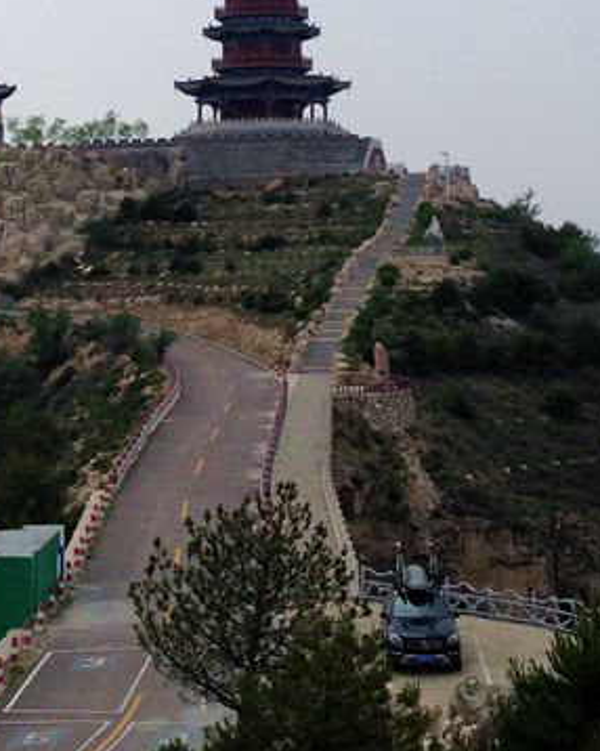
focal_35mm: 90
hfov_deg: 17.0
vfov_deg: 20.7
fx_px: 1999
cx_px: 189
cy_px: 42
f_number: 2.4
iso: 50
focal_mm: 4.12
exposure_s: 1/2857
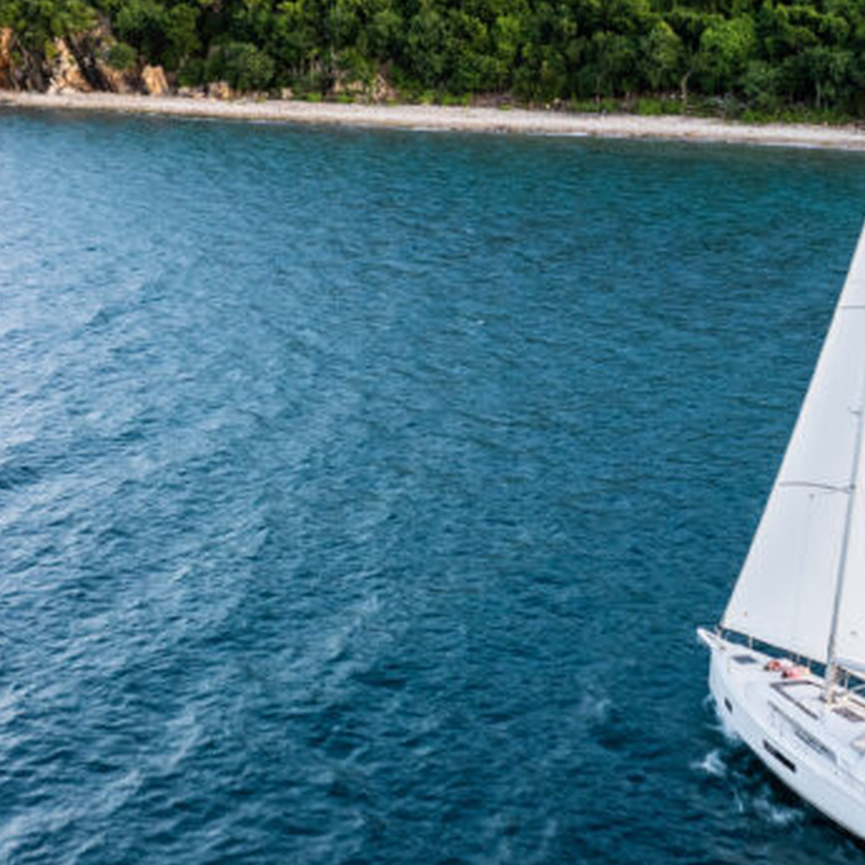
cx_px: 707
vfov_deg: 27.3
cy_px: 392
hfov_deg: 26.7
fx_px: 1781
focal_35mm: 63
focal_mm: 12.29
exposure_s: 1/15
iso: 250
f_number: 2.8
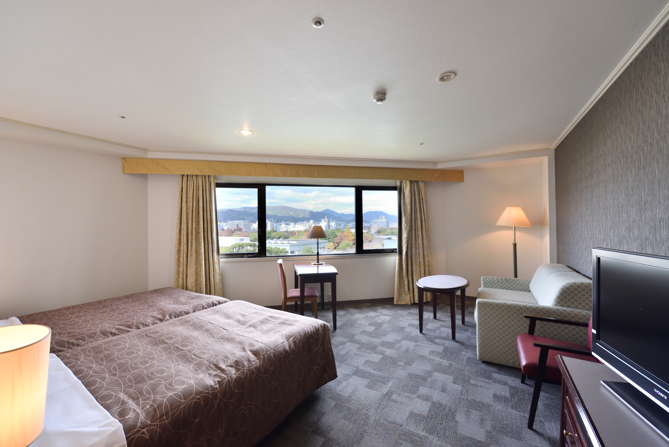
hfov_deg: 104.2
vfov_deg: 81.3
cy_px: 224
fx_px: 260
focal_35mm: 14
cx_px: 334
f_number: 5.6
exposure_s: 1/60
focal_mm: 14
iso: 400
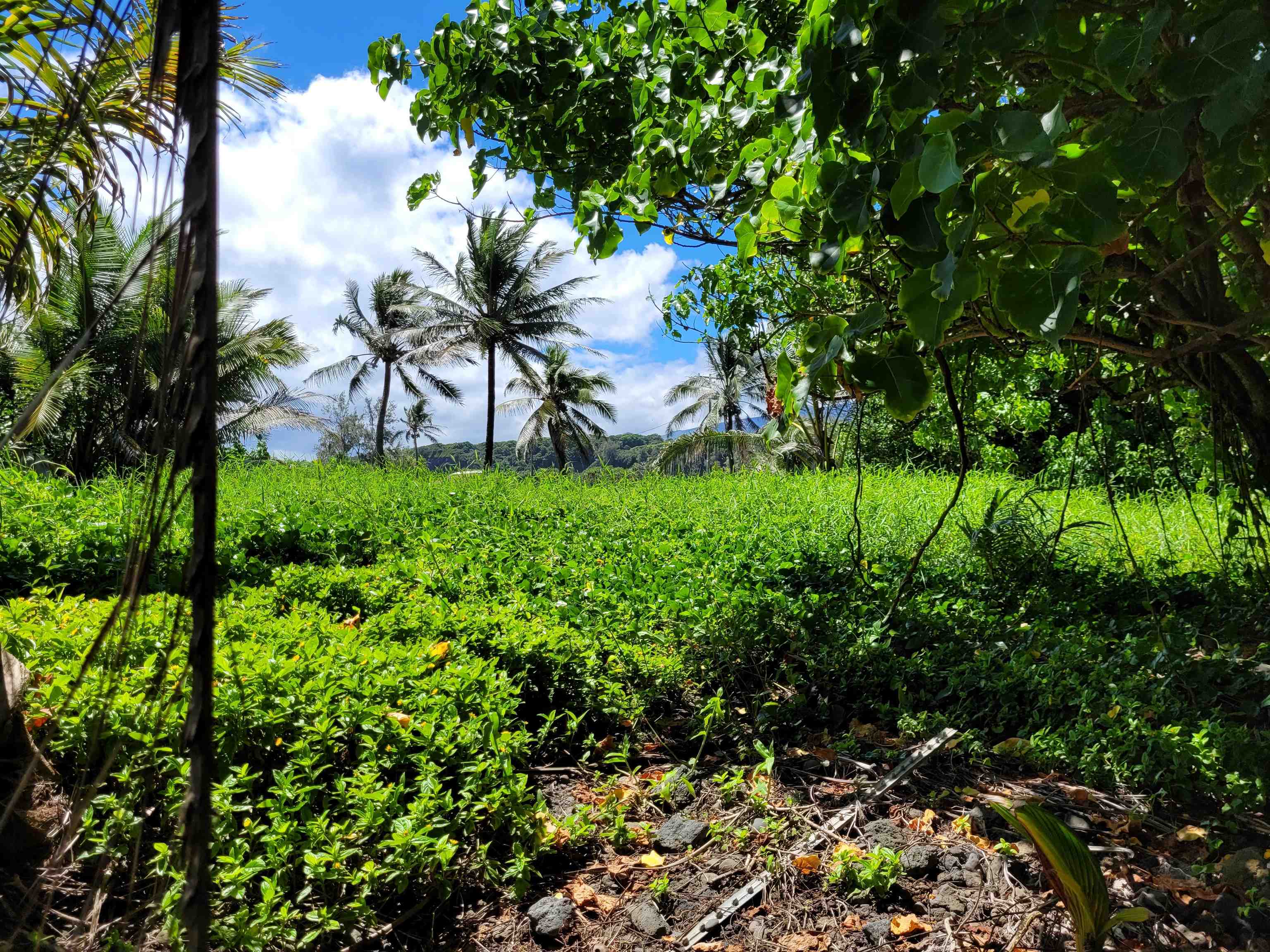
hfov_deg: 67.3
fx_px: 954
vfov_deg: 53.1
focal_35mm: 26
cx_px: 635
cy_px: 476
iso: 40
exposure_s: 1/2259
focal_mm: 5.4
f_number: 1.8
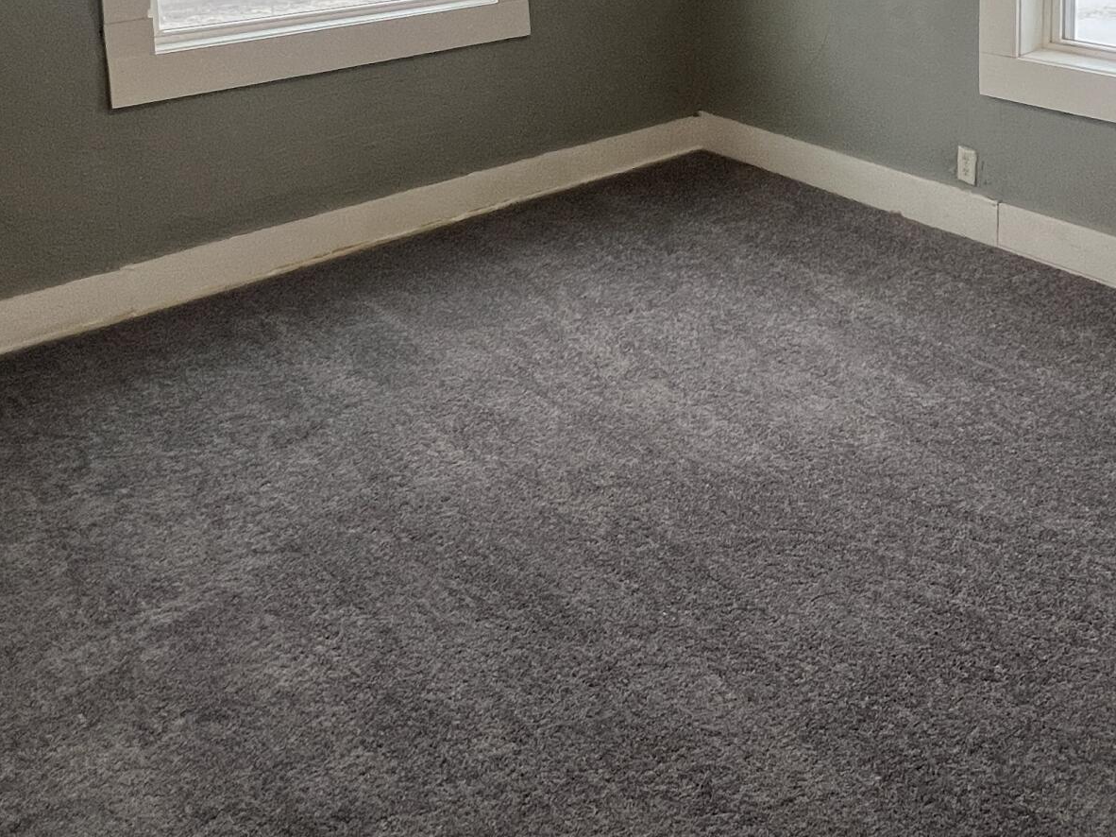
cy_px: -58
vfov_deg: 37.0
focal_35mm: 33
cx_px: 765
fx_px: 1064
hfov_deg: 54.0
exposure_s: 1/120
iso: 125
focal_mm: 1.57
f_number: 1.8
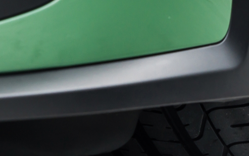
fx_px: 1886
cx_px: 342
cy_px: -104
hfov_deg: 7.5
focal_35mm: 278
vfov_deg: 4.7
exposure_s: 1/200
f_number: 7.1
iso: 320
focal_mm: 70
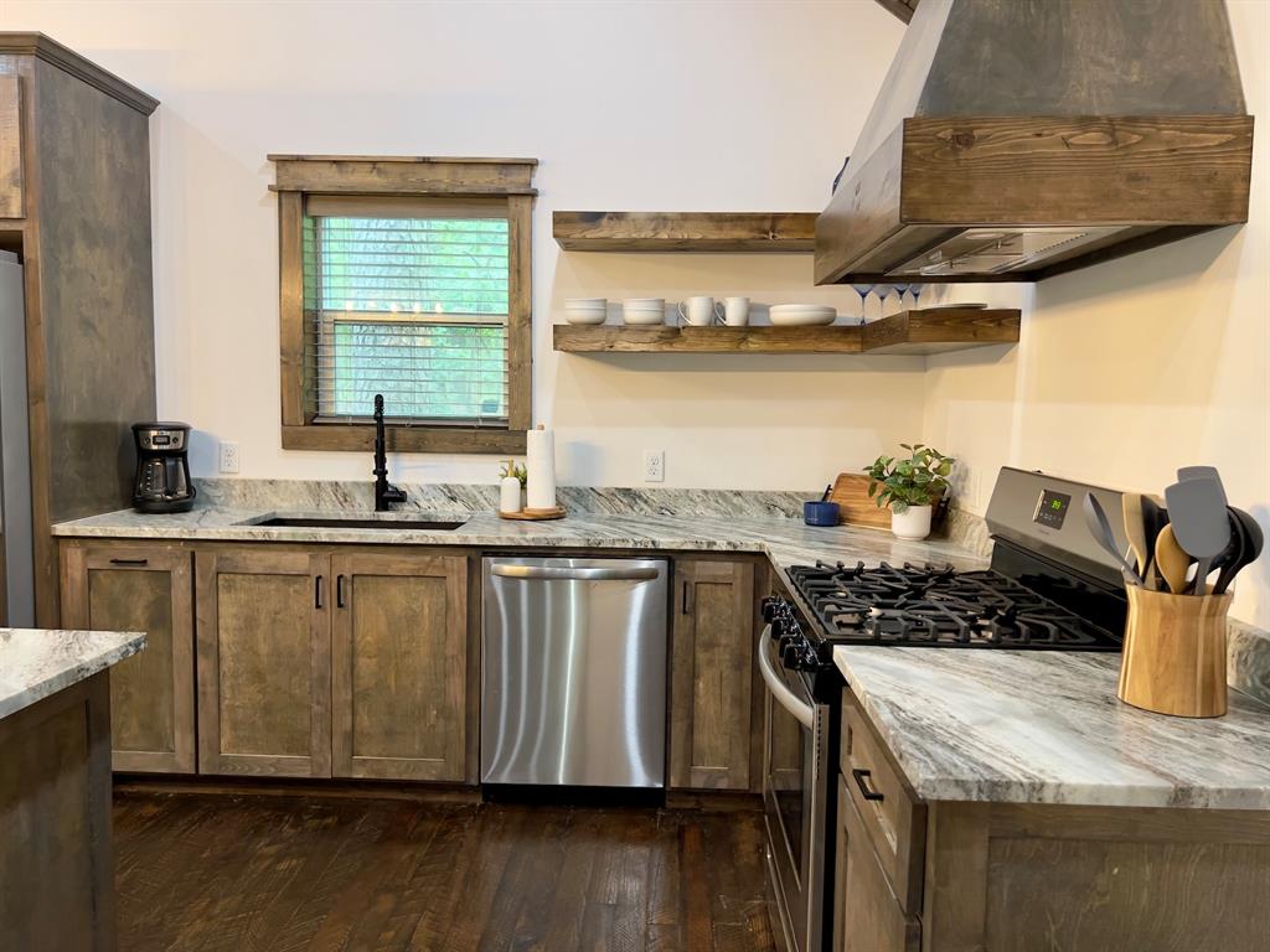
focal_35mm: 26
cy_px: 476
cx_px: 635
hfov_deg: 67.3
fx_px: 954
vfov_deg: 53.1
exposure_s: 1/60
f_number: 1.5
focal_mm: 5.7
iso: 160
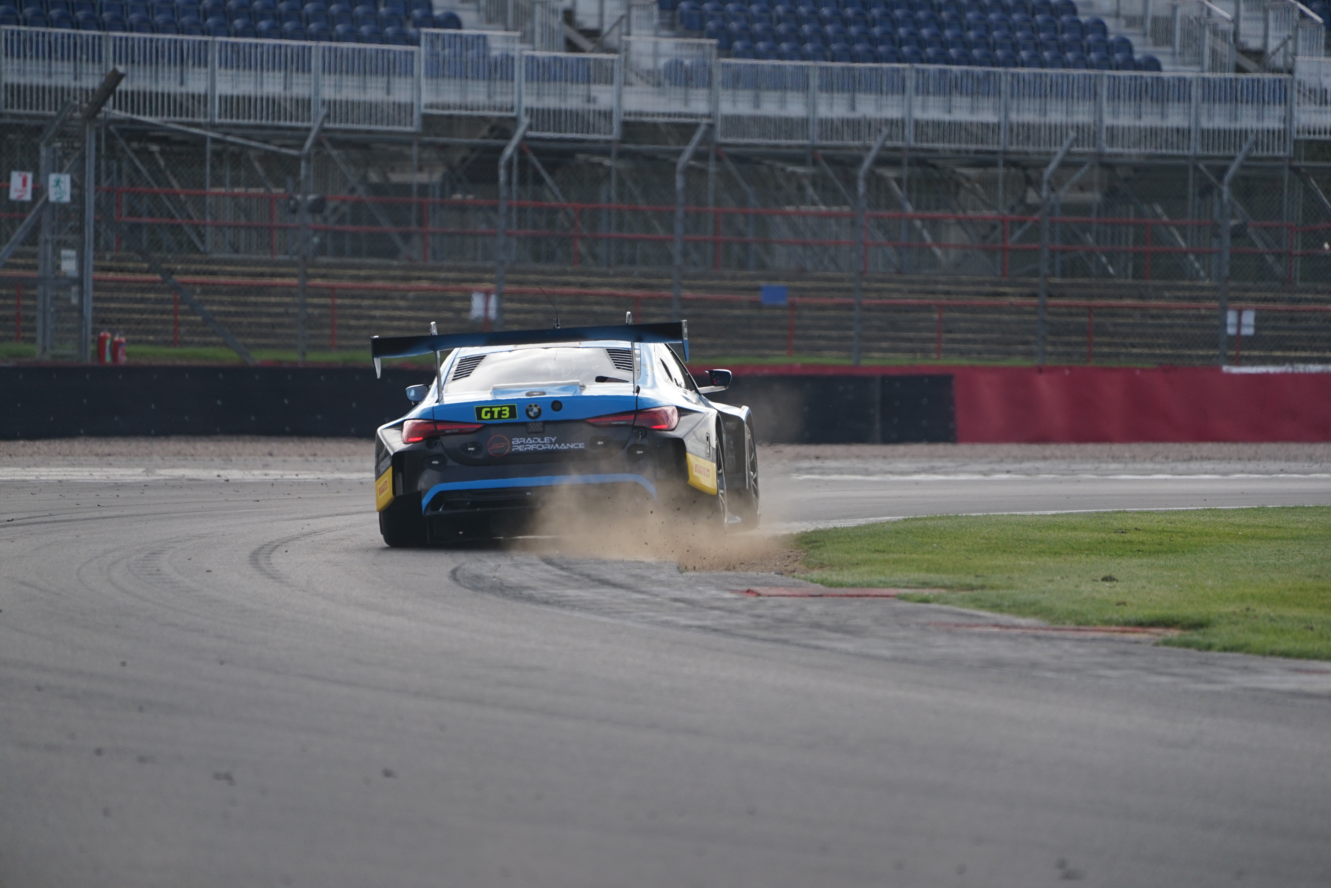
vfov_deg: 3.4
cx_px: 666
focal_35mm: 400
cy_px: 444
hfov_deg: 5.2
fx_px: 14788
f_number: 5.6
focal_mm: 400
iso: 500
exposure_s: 1/1250
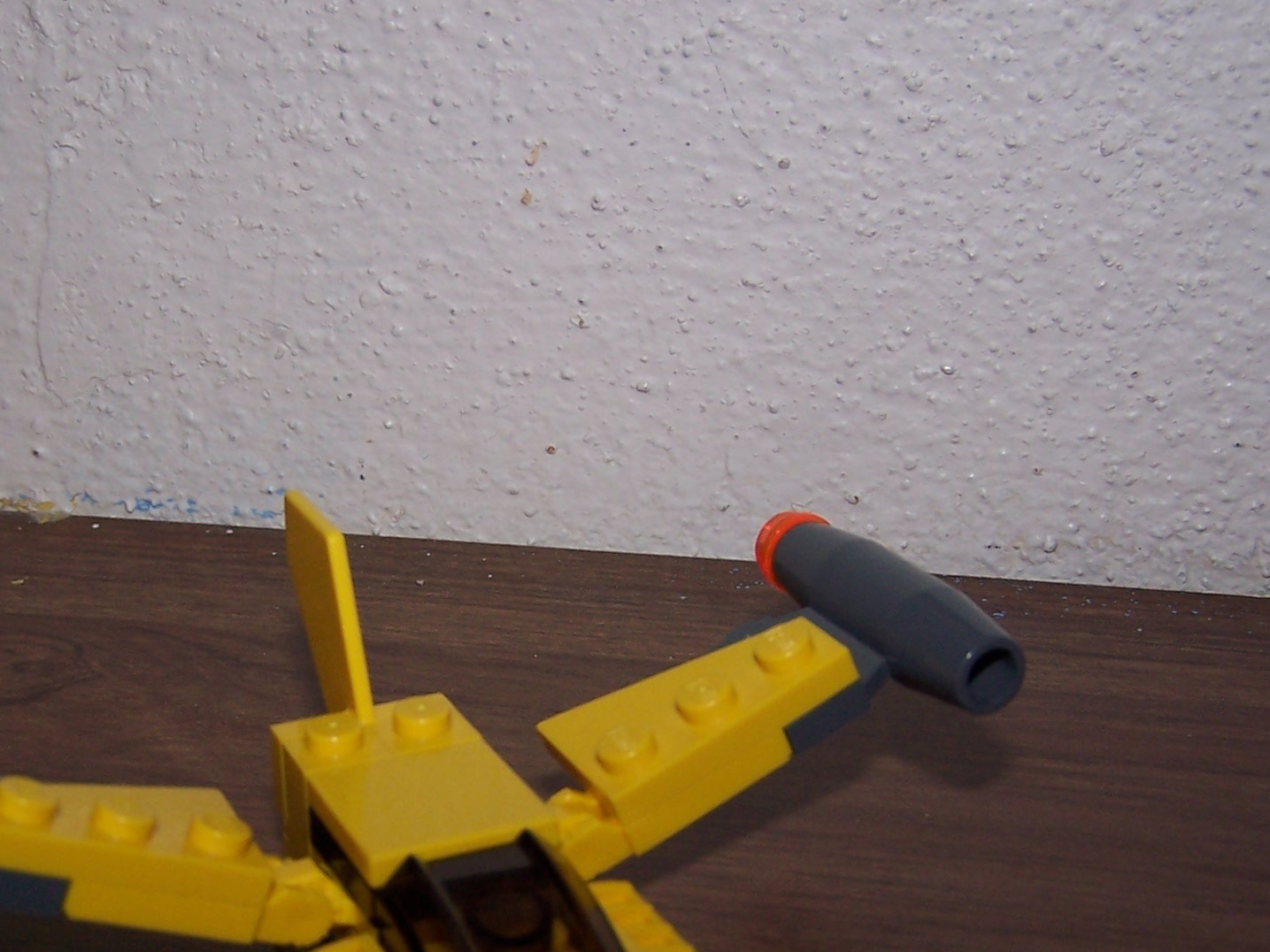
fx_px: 2238
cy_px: 658
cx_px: 446
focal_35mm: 61
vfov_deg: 23.9
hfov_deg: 31.5
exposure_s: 1/60
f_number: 2.8
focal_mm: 6.3
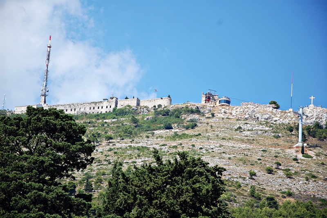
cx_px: 164
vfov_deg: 9.3
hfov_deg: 14.0
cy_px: 109
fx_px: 1334
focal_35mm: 147
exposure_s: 1/640
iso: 200
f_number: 6.3
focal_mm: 98
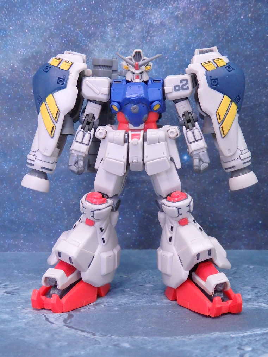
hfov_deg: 22.3
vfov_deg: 29.4
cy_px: 178
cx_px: 134
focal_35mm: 66
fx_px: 681
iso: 800
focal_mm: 11.9
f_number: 4.4
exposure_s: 1/160
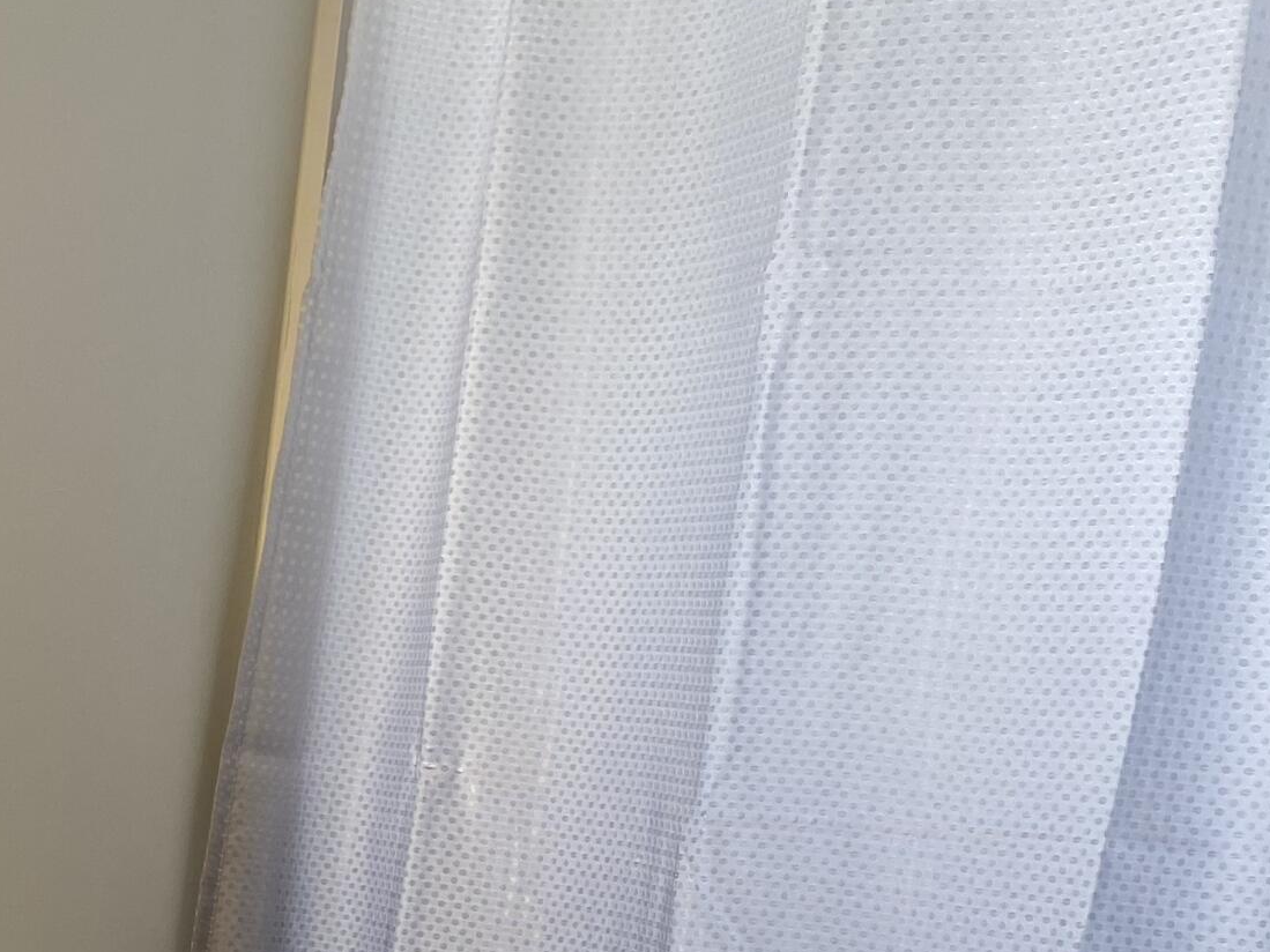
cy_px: 1140
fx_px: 2605
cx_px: -294
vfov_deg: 19.5
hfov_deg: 24.5
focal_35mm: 71
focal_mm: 4.25
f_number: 1.8
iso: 64
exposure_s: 1/120
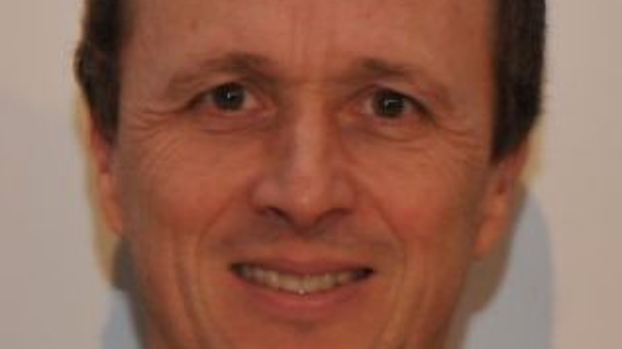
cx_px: 310
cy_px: 208
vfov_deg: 5.4
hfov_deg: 9.6
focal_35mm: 226
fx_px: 3722
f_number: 5.3
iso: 200
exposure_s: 1/60
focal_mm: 95
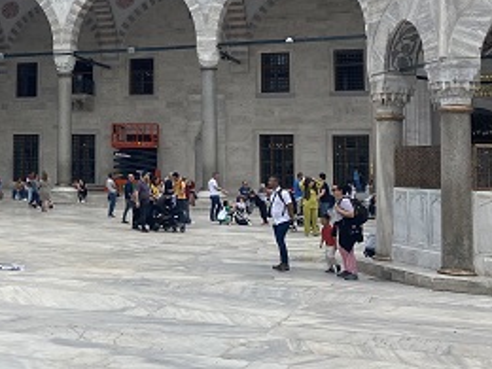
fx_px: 853
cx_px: 6
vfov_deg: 24.1
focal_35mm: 60
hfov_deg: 30.1
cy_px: 83
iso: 32
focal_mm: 4.25
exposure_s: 1/2890
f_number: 1.8
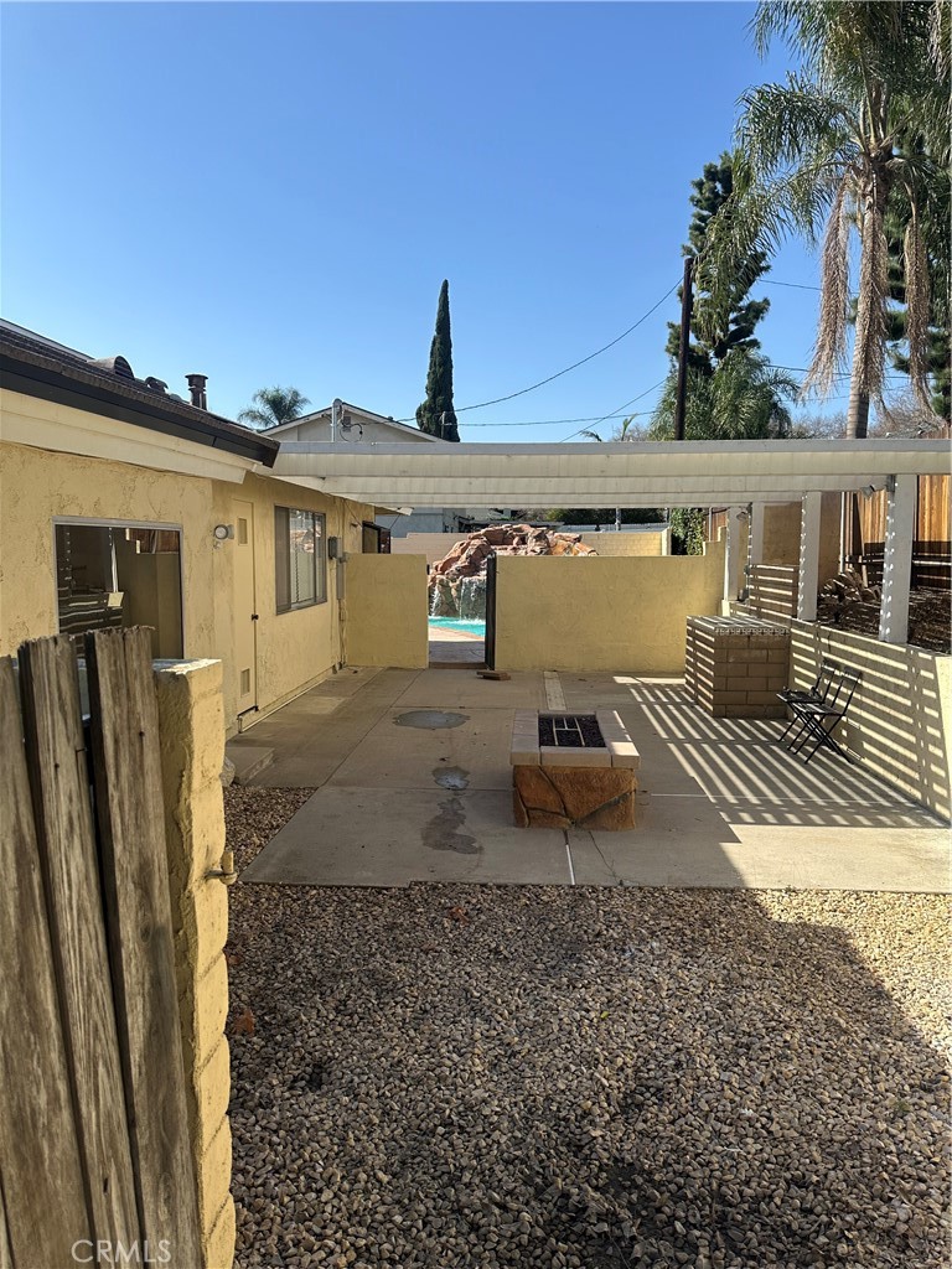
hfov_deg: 56.8
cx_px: 476
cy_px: 634
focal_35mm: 24
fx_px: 880
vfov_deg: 71.6
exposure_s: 1/3472
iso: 80
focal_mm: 6.86
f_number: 1.78
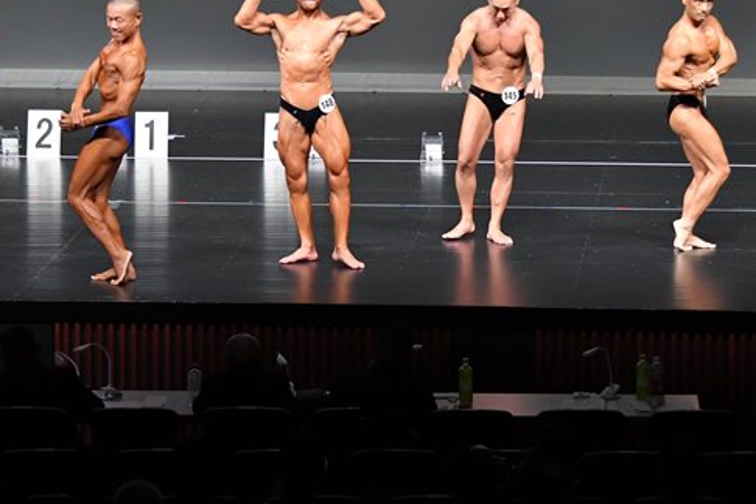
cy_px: 107
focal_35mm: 220
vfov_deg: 6.2
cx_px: 391
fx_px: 4620
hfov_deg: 9.4
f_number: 5.6
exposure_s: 1/400
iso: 5000
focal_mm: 92
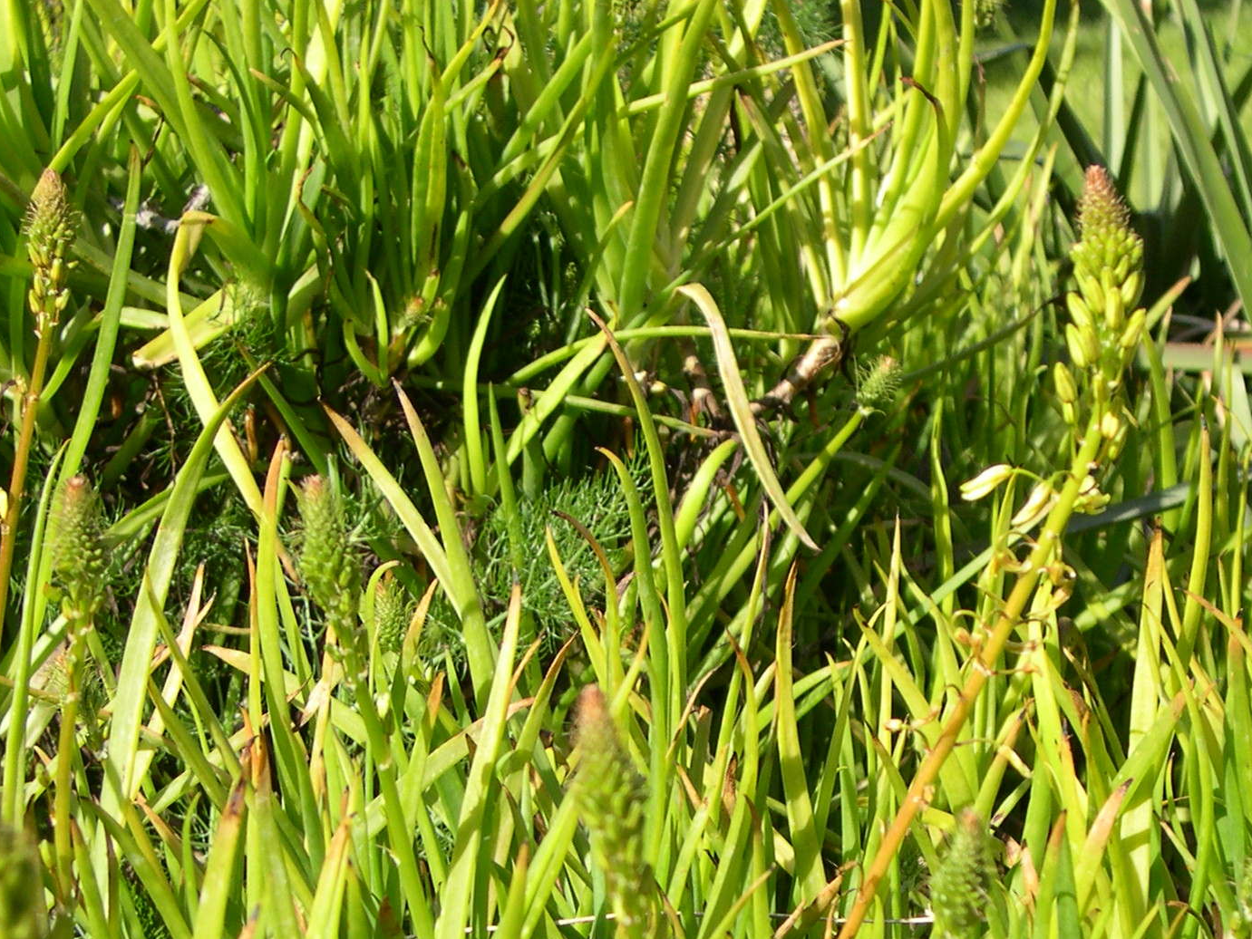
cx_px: 672
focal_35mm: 102
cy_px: 735
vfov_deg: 14.4
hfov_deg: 19.3
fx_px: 3689
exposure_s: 1/517
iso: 100
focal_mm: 13.2
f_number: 3.5
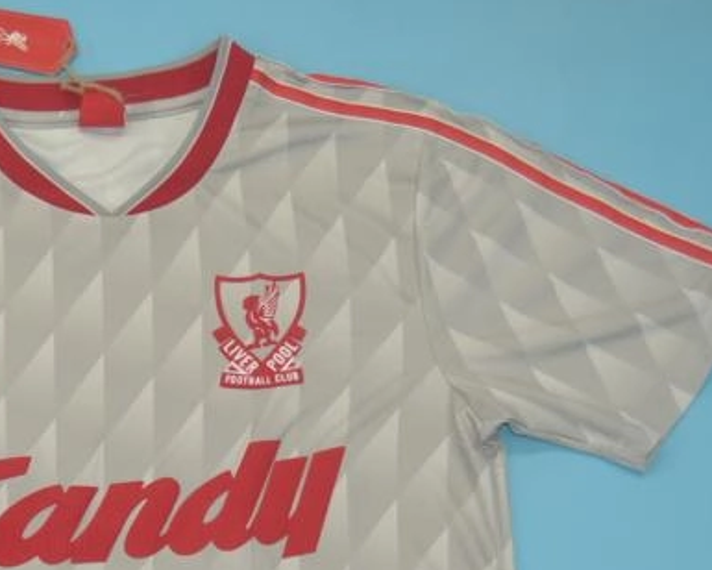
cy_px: 611
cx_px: 120
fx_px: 1665
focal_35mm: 79
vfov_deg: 18.7
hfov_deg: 23.7
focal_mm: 20
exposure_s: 1/160
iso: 200
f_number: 3.8
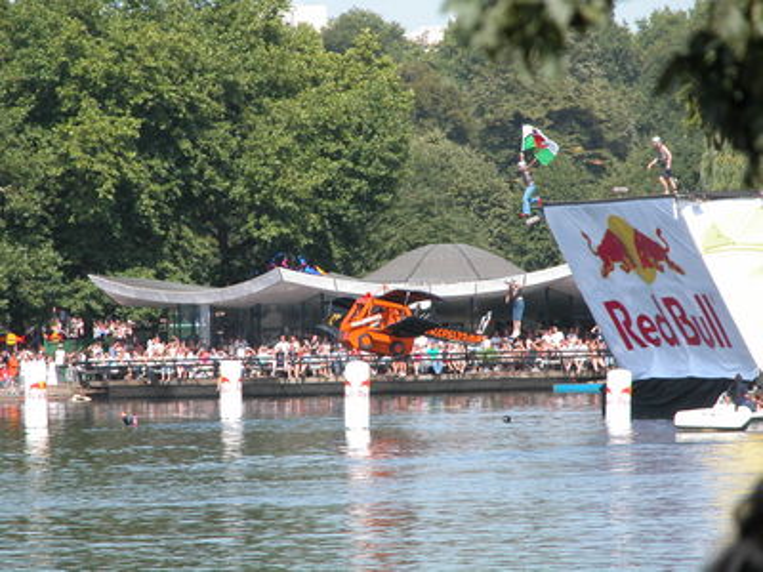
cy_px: 286
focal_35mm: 280
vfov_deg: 5.3
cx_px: 382
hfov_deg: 7.1
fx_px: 6172
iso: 100
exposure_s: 1/311
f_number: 5.3
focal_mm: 71.2
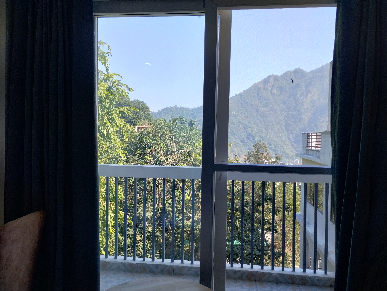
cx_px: 194
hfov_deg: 63.4
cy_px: 146
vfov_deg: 49.9
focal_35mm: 28
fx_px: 313
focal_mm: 4.27
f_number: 1.8
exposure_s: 1/188
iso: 100
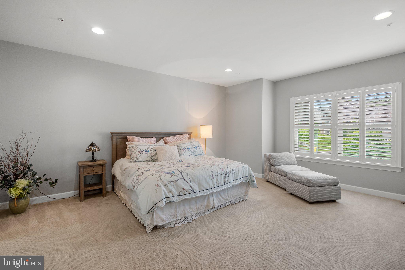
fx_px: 180
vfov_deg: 73.8
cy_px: 135
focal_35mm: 16
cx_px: 202
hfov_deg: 96.7
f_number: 8
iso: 400
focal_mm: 16
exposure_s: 1/15
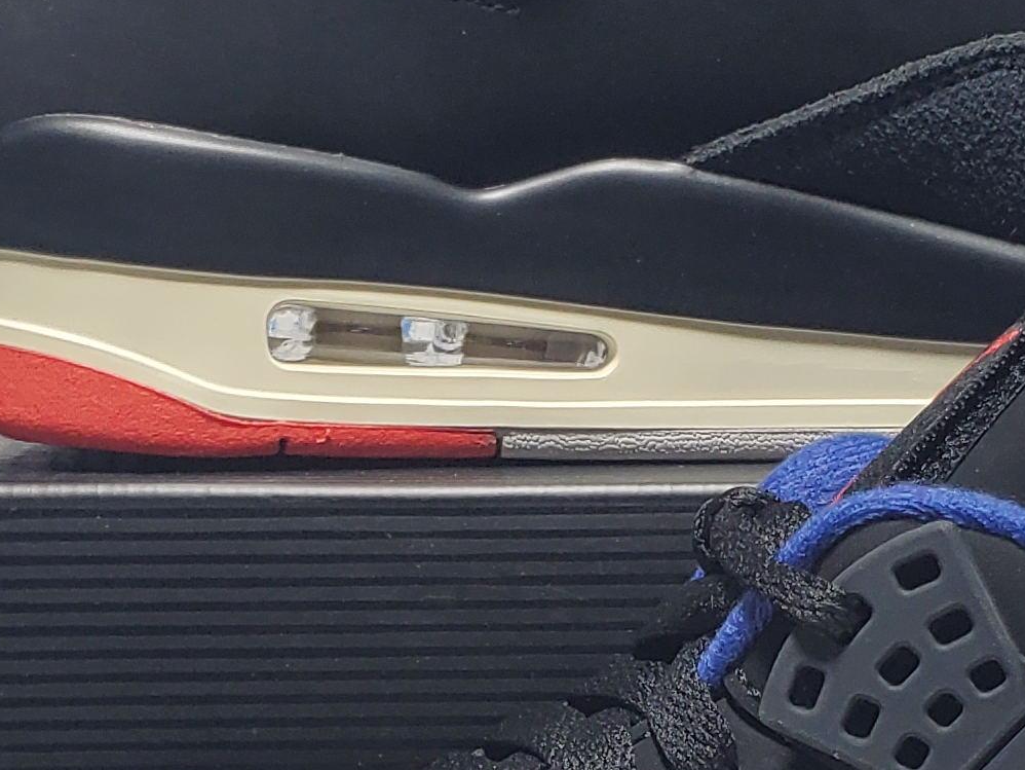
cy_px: 671
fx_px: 3110
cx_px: 707
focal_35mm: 105
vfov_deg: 14.0
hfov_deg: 18.6
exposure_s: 1/149
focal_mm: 4.3
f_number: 2.4
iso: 50
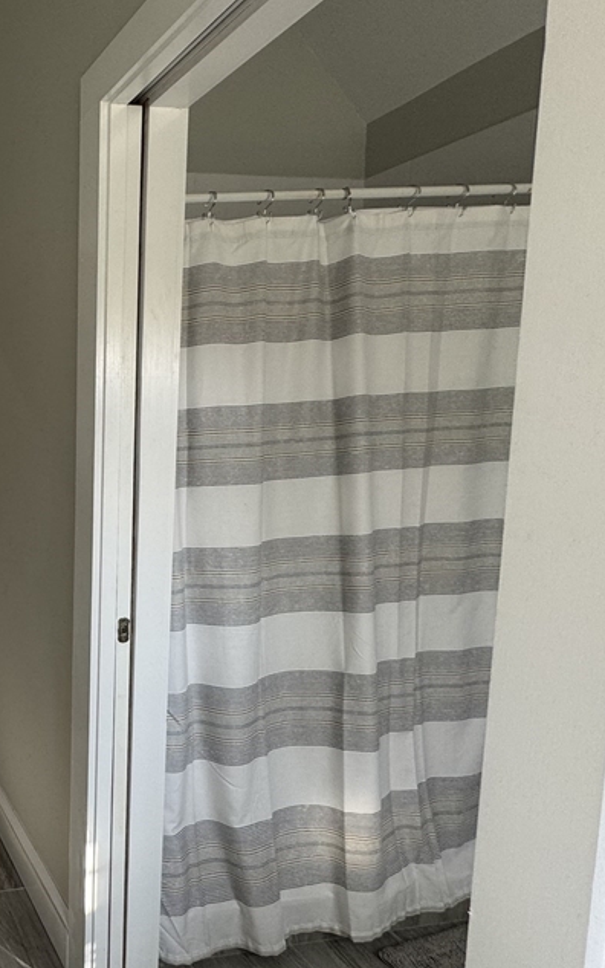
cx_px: -121
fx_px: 633
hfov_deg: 38.1
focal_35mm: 24
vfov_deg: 74.8
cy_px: 483
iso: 100
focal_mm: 2.22
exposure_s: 1/99
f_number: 2.2
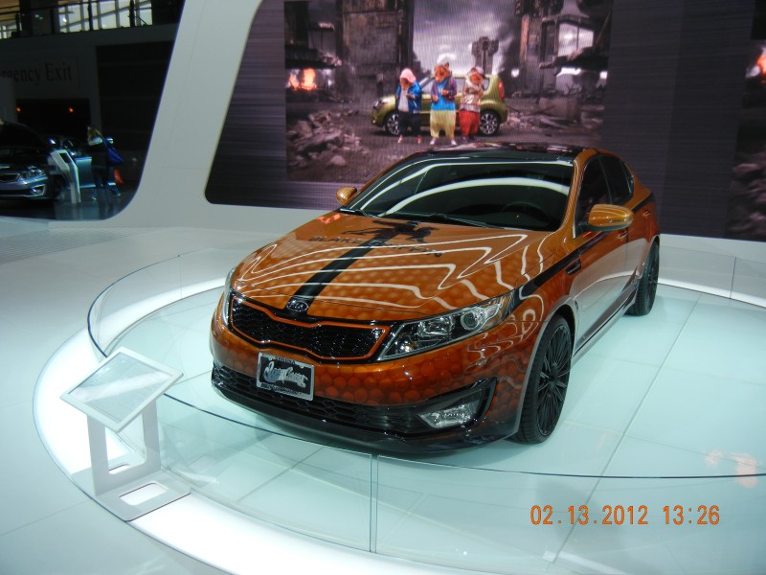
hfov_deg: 60.0
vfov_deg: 46.8
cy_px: 288
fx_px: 664
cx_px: 383
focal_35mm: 30
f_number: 3.5
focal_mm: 5.4
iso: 160
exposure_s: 1/113
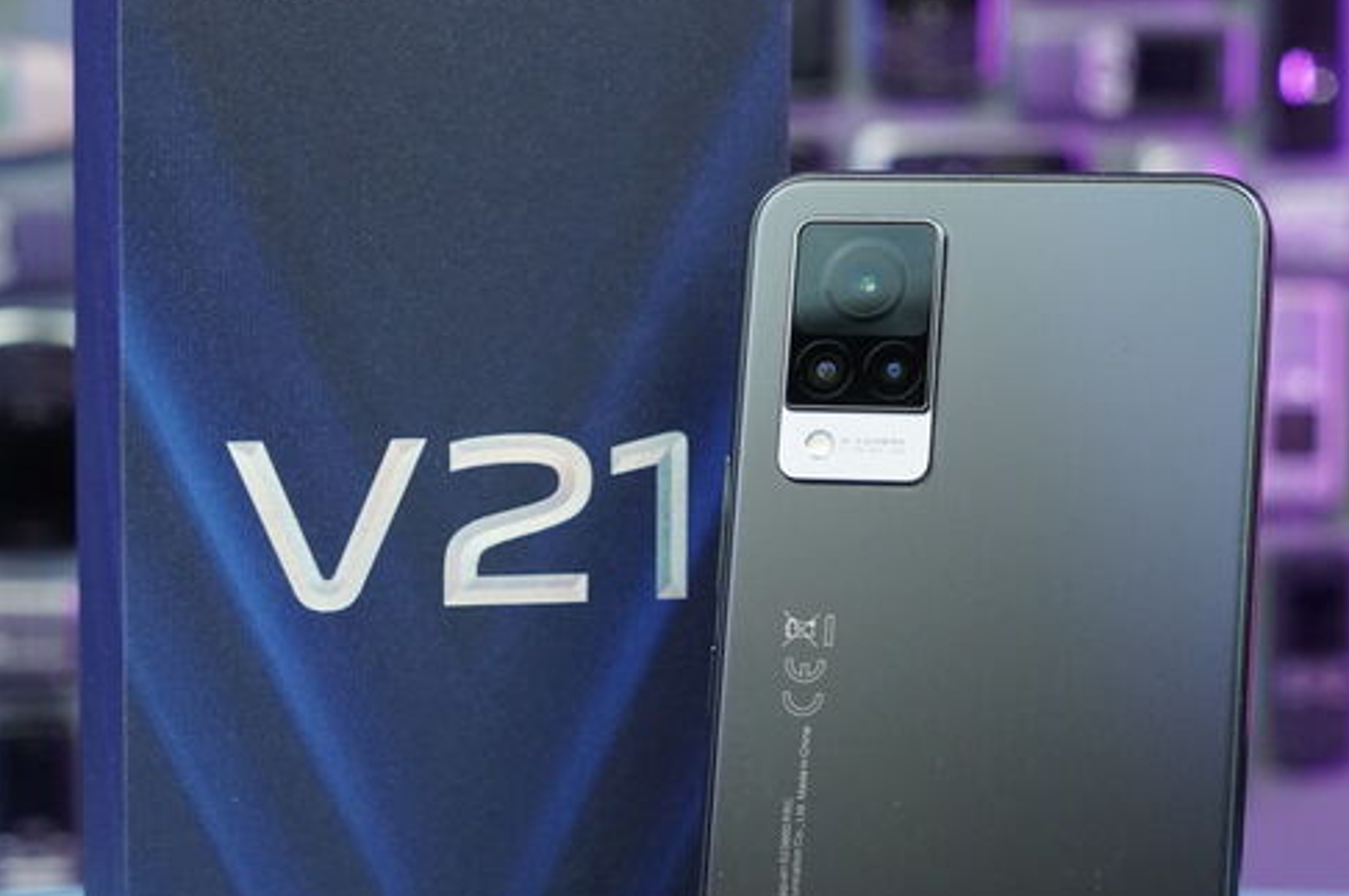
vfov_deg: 14.3
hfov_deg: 21.5
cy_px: 602
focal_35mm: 95
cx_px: 706
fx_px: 3556
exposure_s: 1/200
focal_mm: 48
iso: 3200
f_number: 6.3
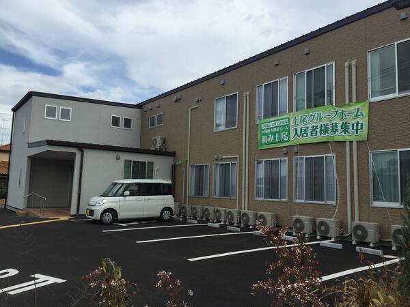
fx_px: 343
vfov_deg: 48.2
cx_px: 205
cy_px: 154
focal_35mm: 29
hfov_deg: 61.7
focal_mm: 4.15
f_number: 2.2
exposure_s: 1/2198
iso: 32
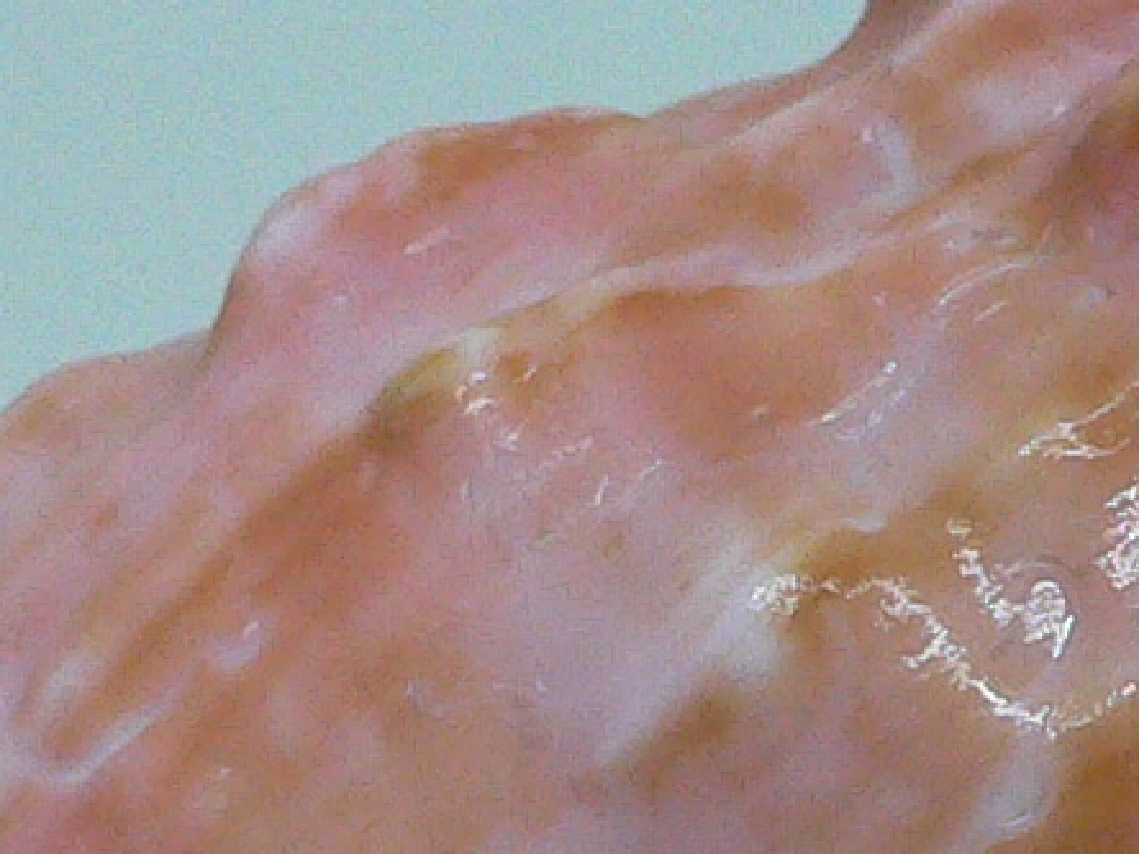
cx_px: 918
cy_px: 798
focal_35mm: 159
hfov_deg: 12.4
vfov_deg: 9.3
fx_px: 5232
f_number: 2.8
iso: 200
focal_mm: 4.6
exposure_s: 1/50
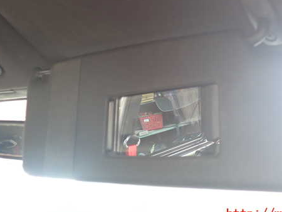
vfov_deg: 35.8
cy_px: 82
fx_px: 326
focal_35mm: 40
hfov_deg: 46.3
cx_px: 180
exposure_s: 1/40
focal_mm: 5.4
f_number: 2.3
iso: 200
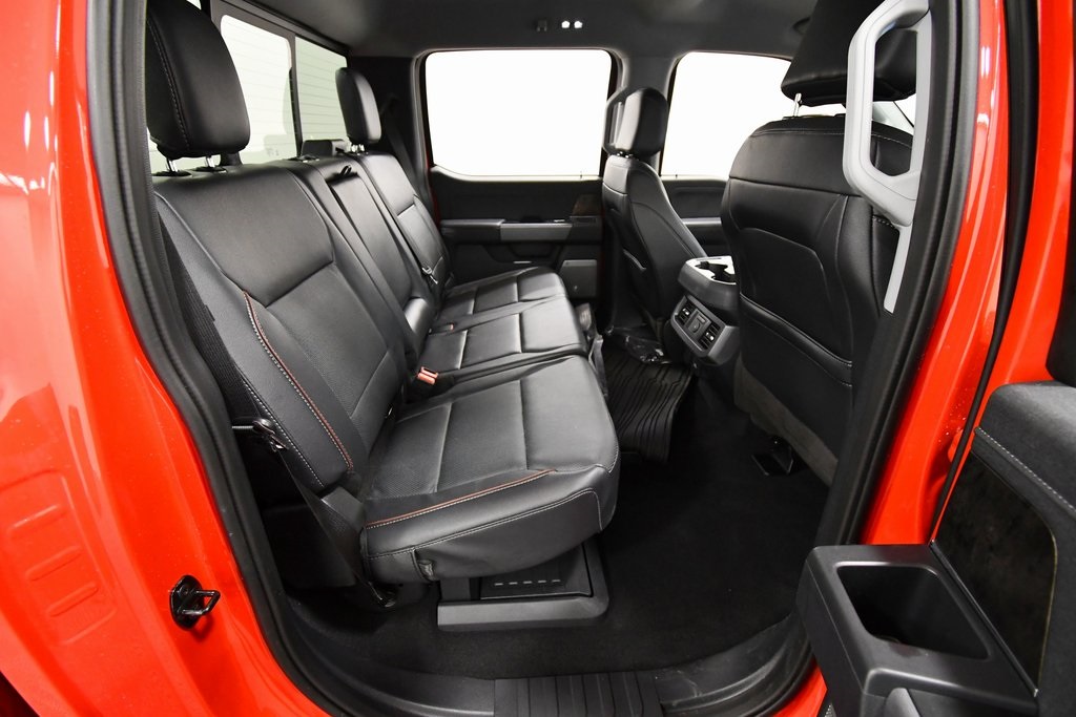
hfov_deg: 100.4
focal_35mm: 15
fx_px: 448
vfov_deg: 77.3
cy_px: 358
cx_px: 538
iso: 3200
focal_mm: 10
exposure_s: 1/100
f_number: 4.5
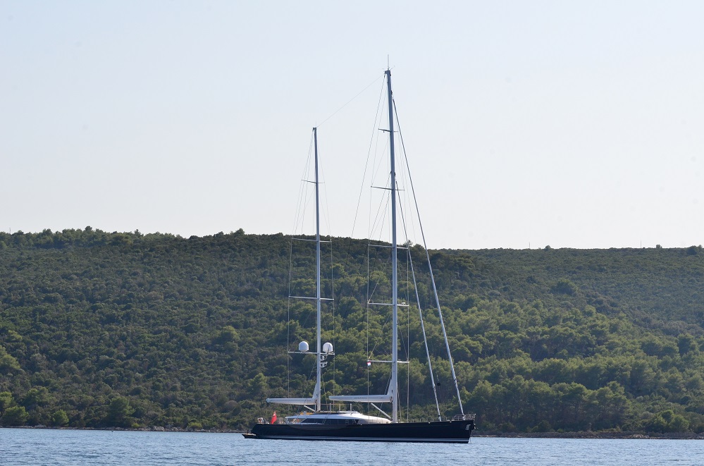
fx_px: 2048
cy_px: 233
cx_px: 352
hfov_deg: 19.5
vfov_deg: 13.0
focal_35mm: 105
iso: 400
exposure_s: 1/400
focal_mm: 70
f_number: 14
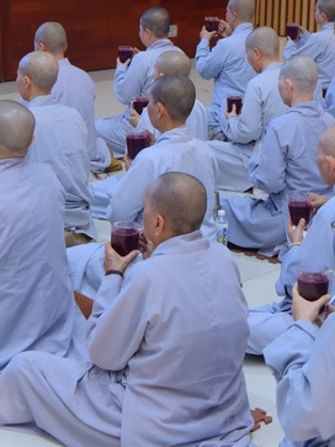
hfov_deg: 17.1
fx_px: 1110
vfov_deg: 22.5
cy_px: 108
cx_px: 235
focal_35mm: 86
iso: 1250
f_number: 5
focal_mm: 50
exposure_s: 1/100
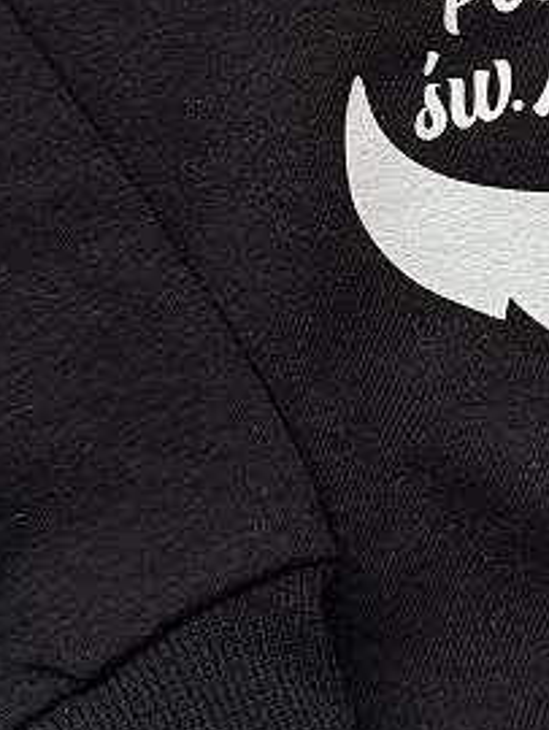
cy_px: 97
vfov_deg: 26.6
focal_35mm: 71
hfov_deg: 20.2
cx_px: 541
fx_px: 1499
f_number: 1.78
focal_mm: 6.76
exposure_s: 1/56
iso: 400
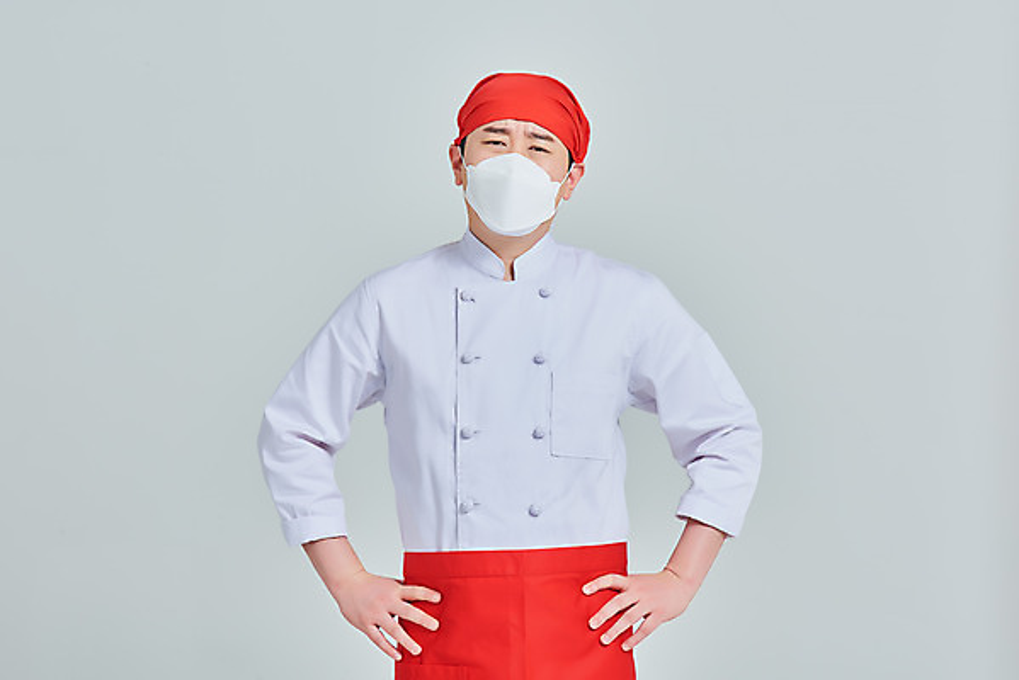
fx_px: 3172
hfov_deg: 18.3
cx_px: 510
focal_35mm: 112
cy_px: 340
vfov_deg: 12.2
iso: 100
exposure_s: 1/125
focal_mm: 112
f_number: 14
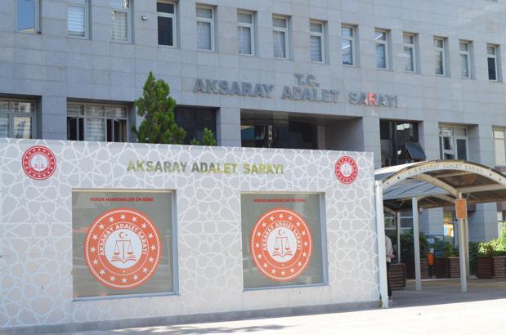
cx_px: 253
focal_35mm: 57
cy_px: 168
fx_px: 800
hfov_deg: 35.1
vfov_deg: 23.7
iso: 1600
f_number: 13
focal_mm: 38
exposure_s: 1/640
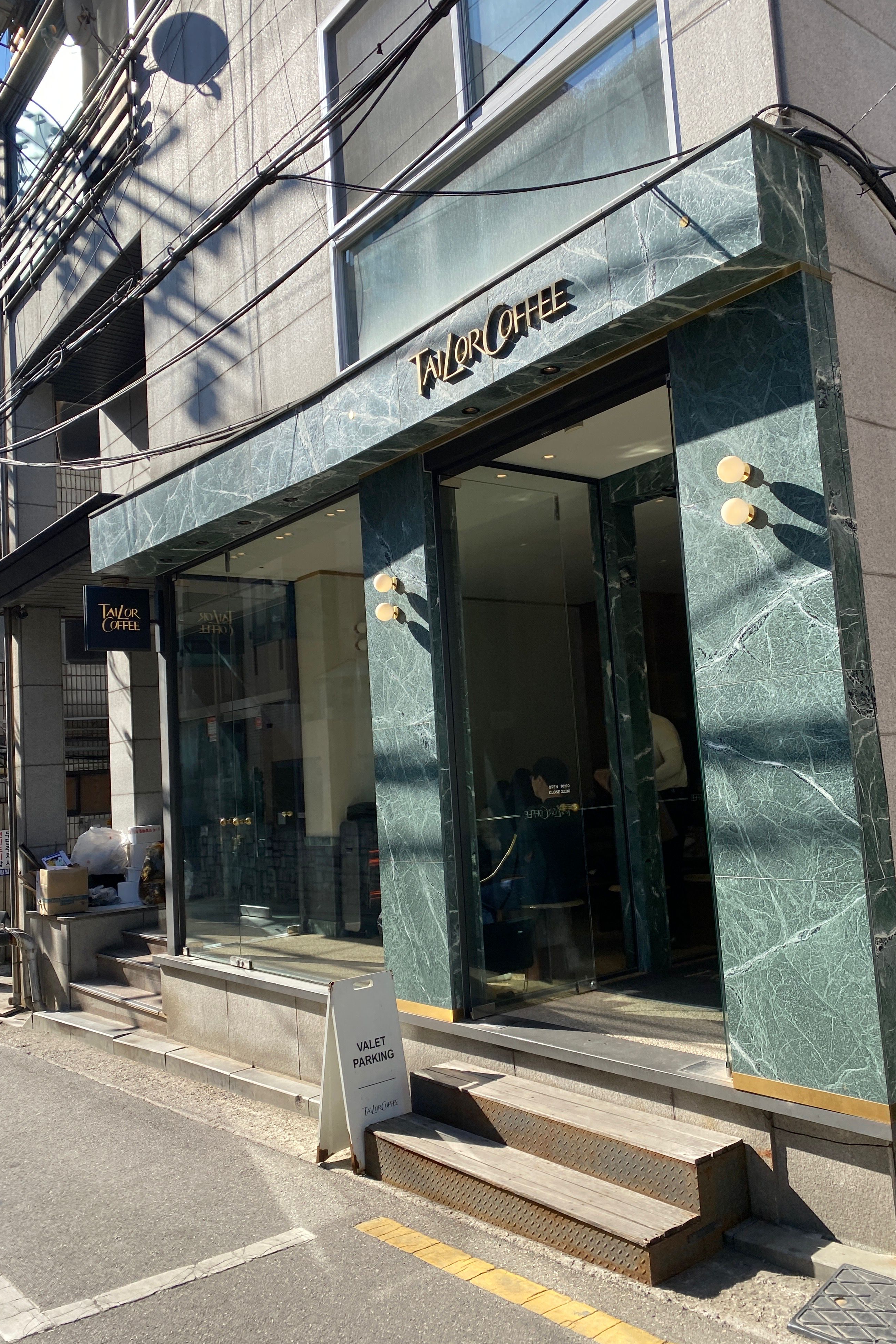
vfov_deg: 65.5
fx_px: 1045
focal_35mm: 28
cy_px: 662
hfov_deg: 46.4
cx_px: 475
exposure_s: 1/1362
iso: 32
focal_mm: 4.25
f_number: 1.8
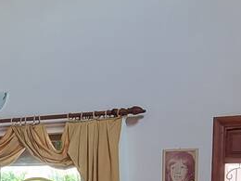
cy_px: 226
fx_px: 501
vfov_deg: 19.1
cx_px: -19
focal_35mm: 72
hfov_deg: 25.2
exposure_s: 1/60
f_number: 2.2
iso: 125
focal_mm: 2.2
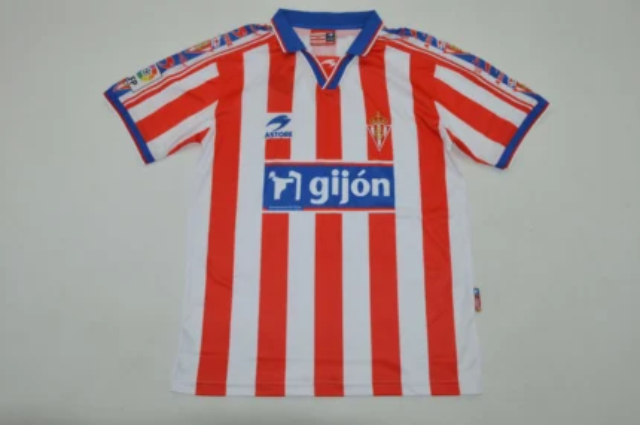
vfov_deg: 41.7
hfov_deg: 59.5
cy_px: 212
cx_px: 320
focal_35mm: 32
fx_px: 560
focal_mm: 21
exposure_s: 1/200
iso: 400
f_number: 13
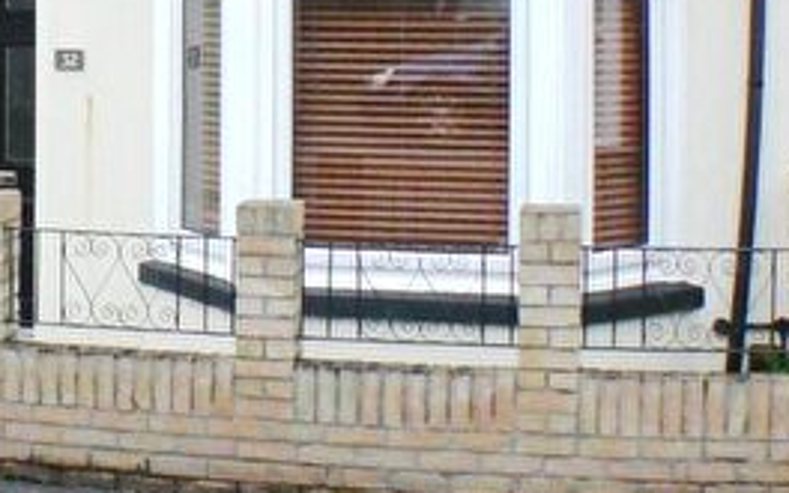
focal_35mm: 101
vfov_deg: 12.5
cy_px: -169
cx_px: 36
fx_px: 2172
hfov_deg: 20.1
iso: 200
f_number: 5.6
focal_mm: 6
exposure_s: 1/200
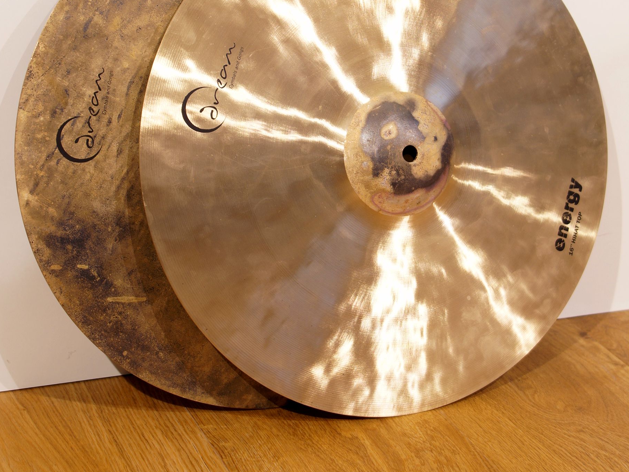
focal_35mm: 87
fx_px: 1581
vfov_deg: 16.9
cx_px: 315
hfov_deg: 22.5
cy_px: 141
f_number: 5
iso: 100
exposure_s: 1/8
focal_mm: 40
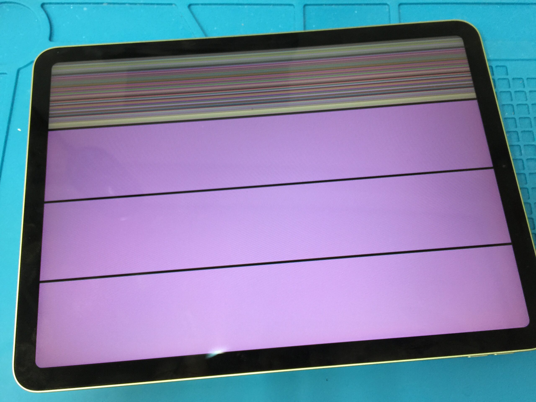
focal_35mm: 29
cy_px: 201
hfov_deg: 61.7
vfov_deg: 48.2
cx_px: 268
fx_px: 449
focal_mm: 4.15
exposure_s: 1/15
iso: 50
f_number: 2.2
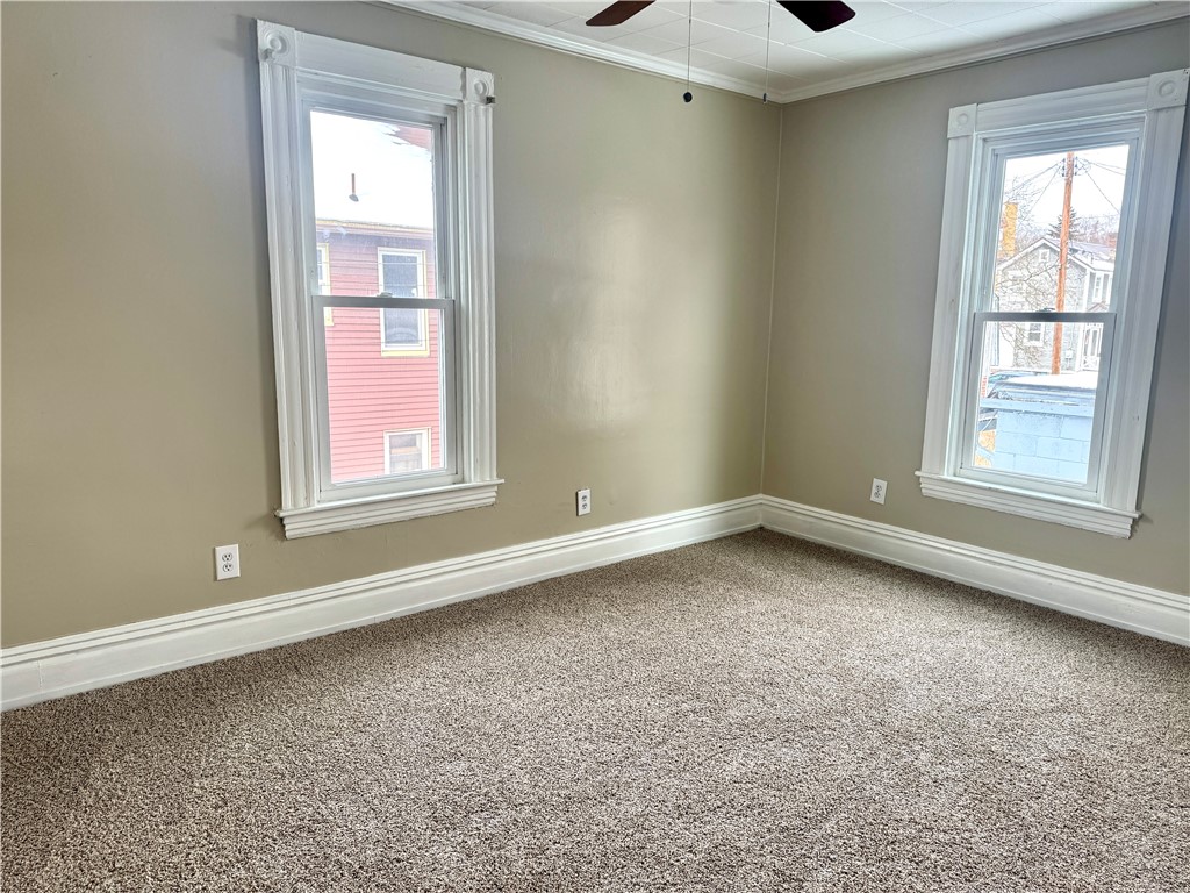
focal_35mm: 24
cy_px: 446
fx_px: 825
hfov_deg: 71.6
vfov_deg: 56.8
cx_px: 595
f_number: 1.78
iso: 80
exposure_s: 1/161
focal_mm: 6.76
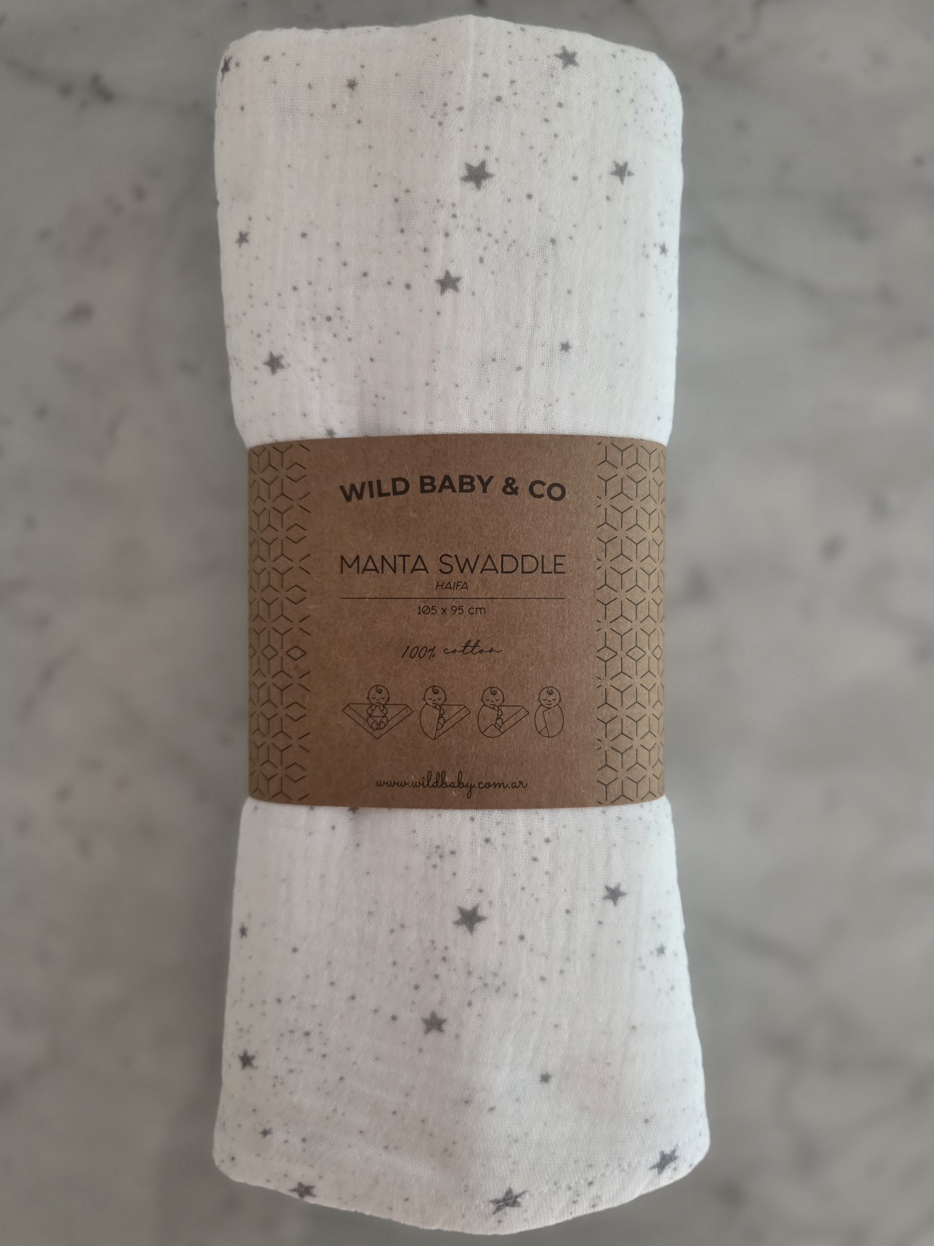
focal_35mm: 23
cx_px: 467
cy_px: 623
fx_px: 827
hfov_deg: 58.9
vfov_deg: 73.9
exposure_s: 1/101
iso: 640
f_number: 1.7
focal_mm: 6.3
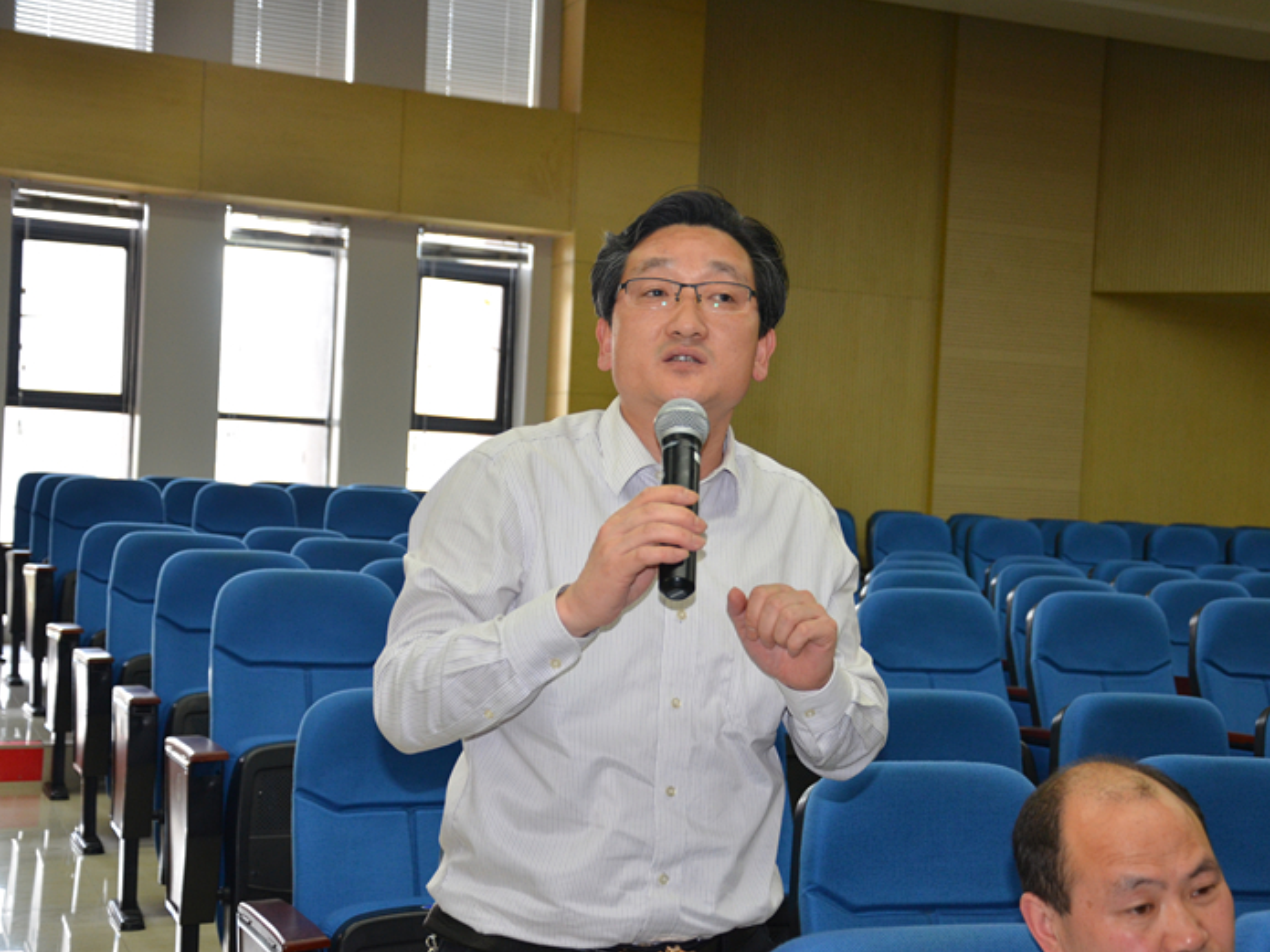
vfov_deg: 27.5
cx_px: 724
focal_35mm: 53
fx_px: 1944
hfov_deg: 36.1
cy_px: 476
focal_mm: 32
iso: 800
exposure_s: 1/60
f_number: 4.2
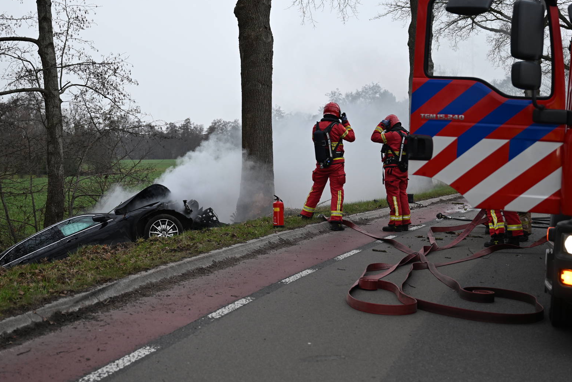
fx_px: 906
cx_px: 282
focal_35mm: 57
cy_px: 185
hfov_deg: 35.0
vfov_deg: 23.8
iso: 640
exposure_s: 1/1000
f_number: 3.2
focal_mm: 46
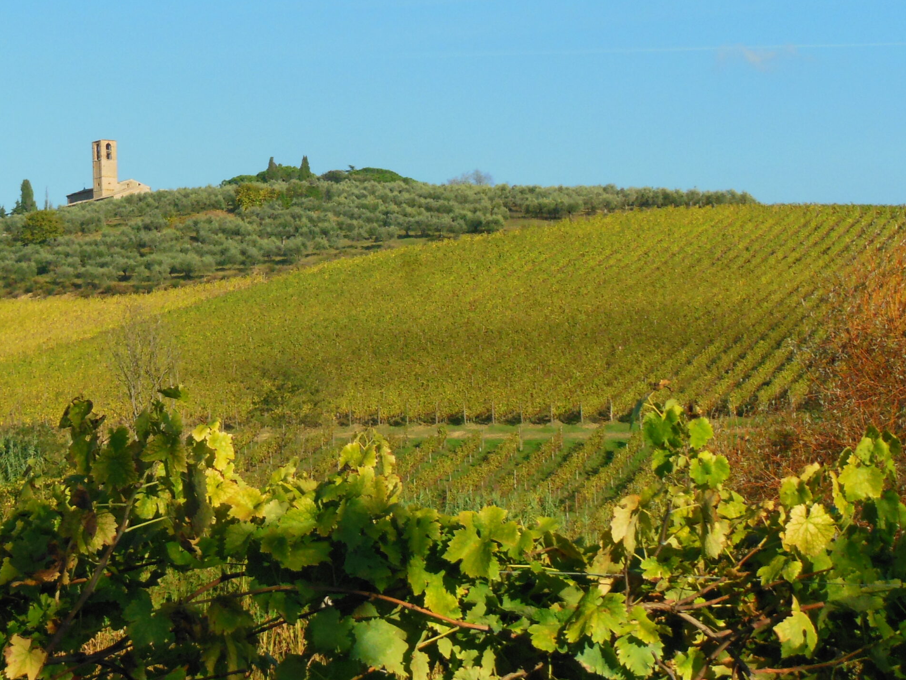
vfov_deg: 13.7
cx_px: 313
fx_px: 2827
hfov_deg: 18.2
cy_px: 247
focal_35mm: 108
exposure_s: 1/1500
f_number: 5.4
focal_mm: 14.3
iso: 400
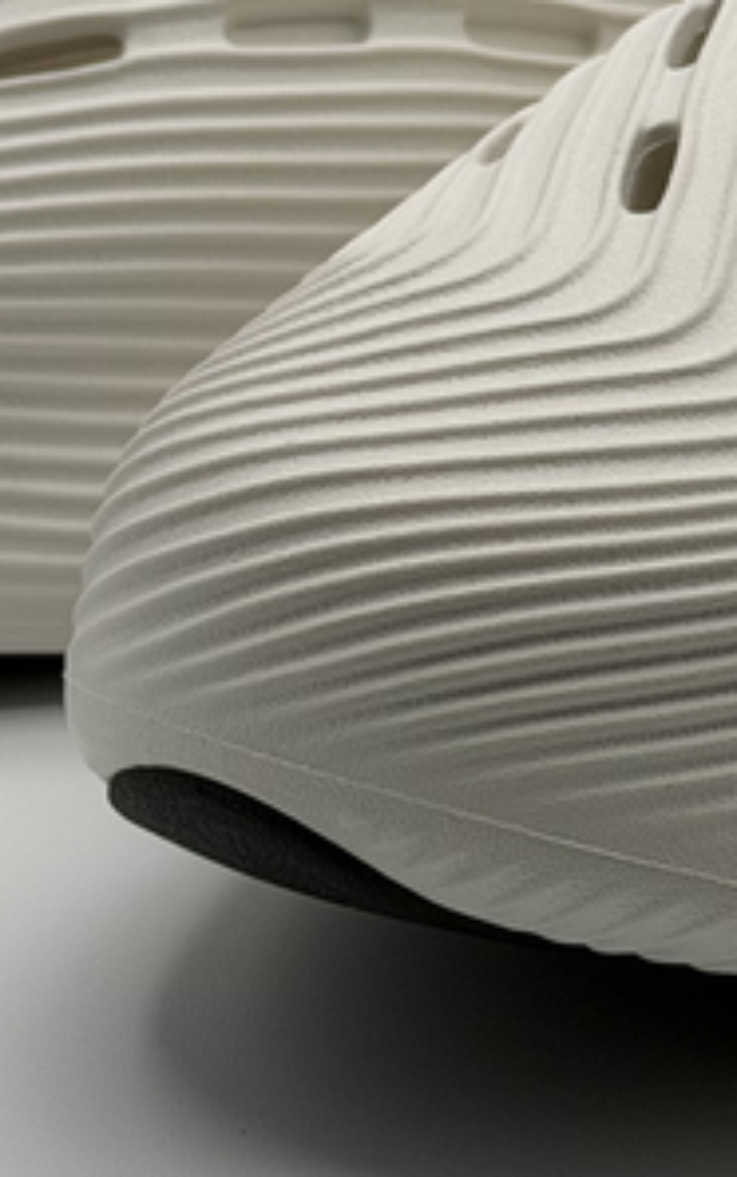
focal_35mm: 185
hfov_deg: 7.0
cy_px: 48
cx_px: 955
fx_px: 5937
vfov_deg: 11.2
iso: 64
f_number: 1.78
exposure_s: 1/2494
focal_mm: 6.76
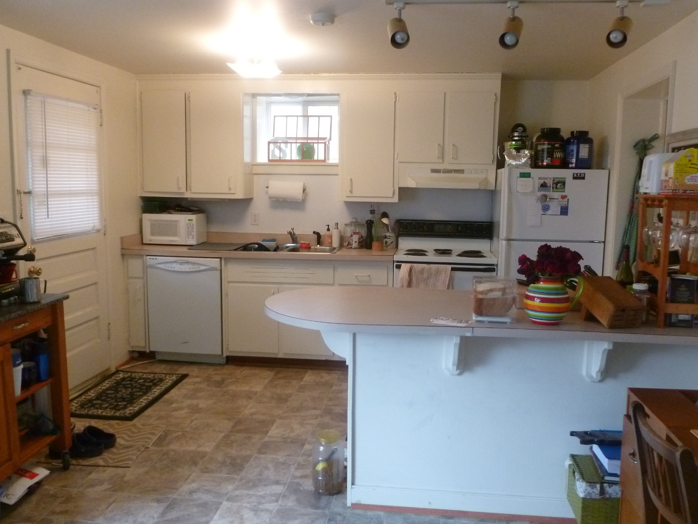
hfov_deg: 61.7
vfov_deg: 48.2
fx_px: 585
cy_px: 261
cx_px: 358
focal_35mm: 29
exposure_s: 1/20
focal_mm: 5
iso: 400
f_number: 3.3
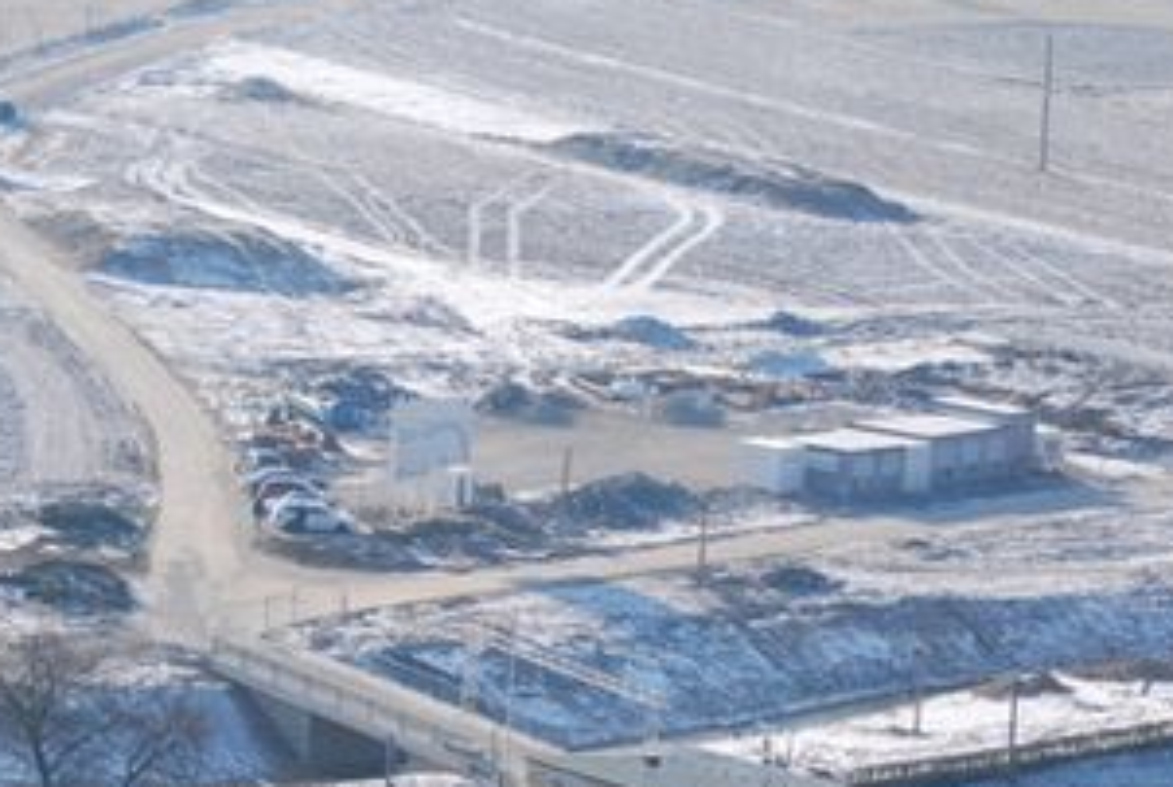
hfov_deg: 9.5
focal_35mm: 216
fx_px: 7052
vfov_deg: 6.4
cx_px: 627
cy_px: 656
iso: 800
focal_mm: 70
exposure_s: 1/1250
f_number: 8
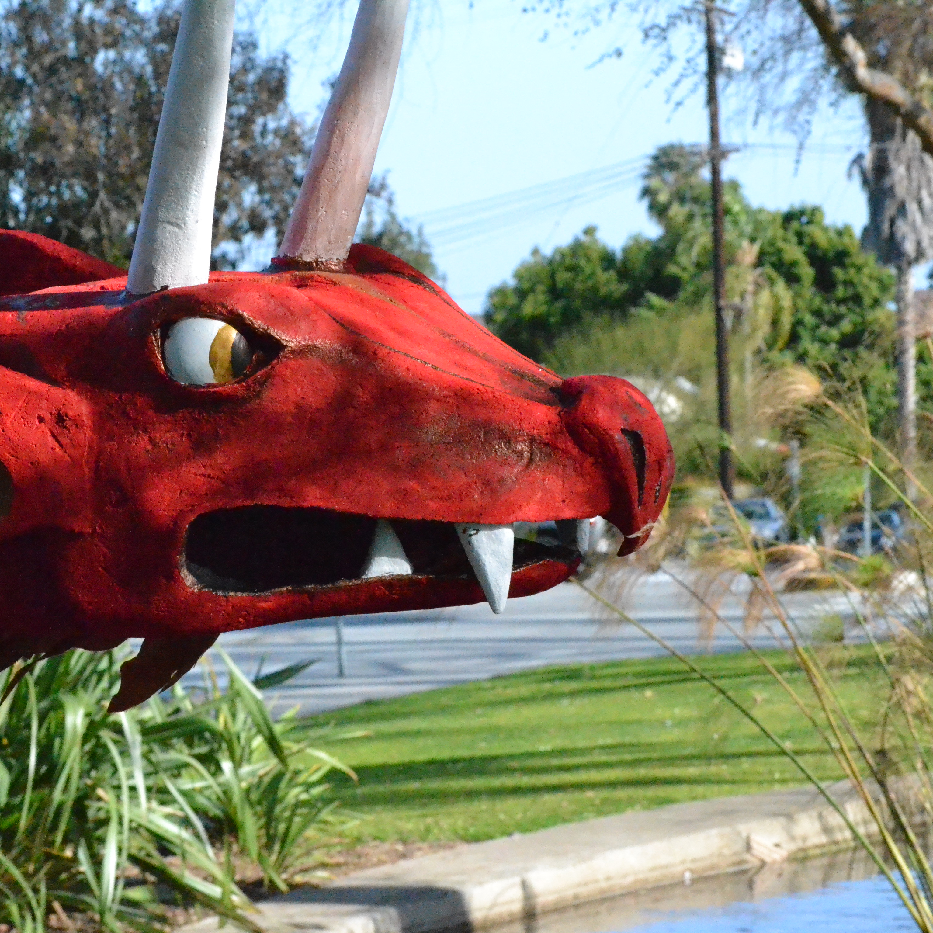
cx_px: 332
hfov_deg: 11.1
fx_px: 4788
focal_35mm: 157
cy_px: 467
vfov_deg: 11.1
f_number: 13
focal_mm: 82
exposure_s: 1/4000
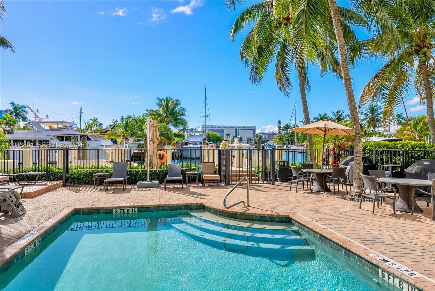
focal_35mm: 23
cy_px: 146
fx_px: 278
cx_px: 218
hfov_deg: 76.1
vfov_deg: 55.1
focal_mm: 23
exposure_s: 1/1000
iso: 320
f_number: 8
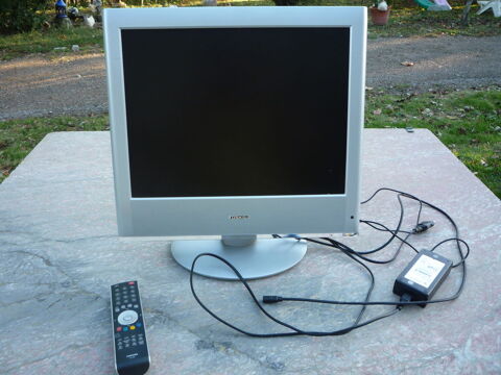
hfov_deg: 60.0
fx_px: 434
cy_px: 188
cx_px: 250
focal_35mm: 30
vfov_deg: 46.8
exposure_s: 1/60
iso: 100
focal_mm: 5.2
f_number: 3.3
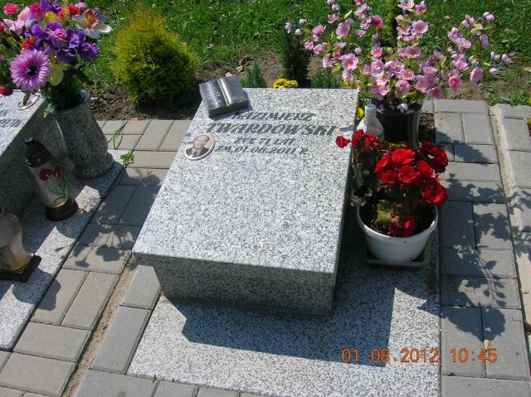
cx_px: 266
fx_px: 521
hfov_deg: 54.0
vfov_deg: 41.7
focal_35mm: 34
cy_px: 198
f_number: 4.9
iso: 50
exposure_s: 1/573
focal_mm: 5.7
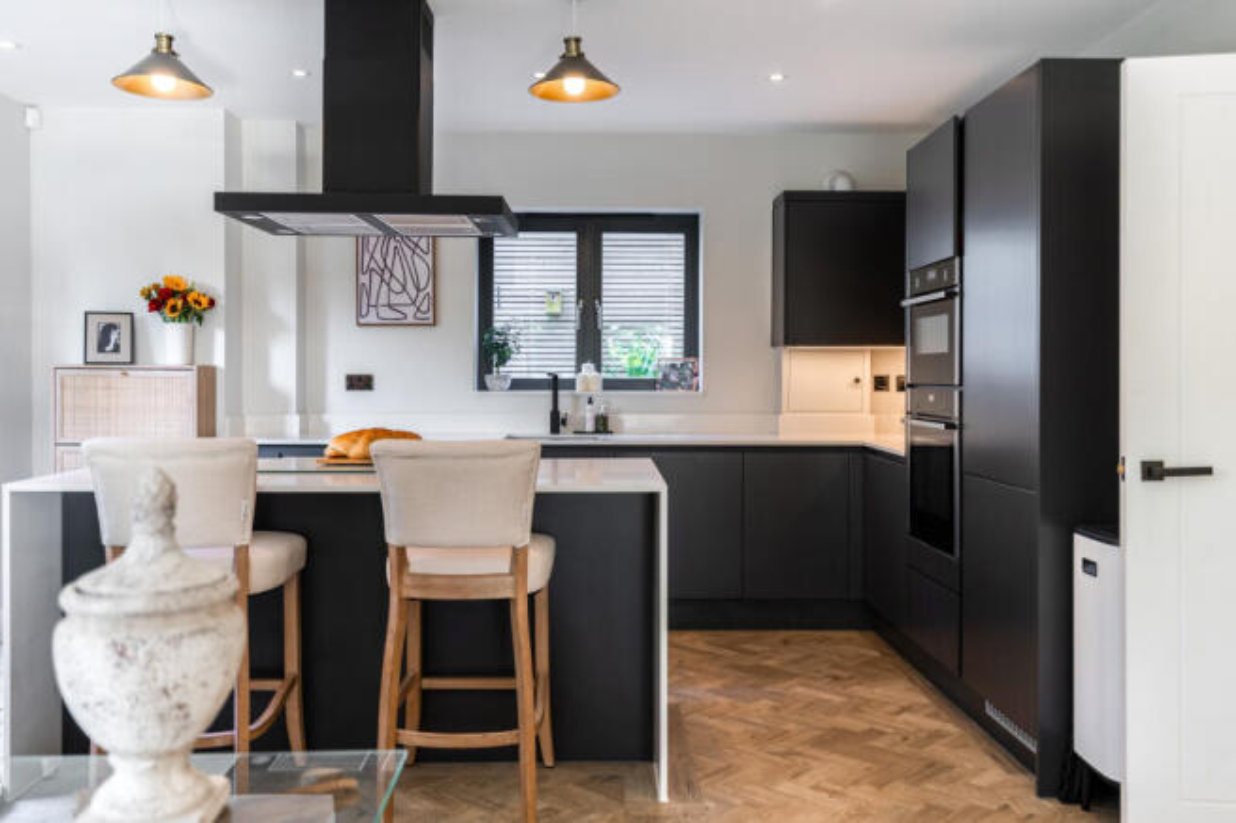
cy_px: 412
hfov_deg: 61.9
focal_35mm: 30
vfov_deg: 43.6
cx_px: 618
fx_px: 1030
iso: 320
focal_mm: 30
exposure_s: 1/13
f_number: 4.5
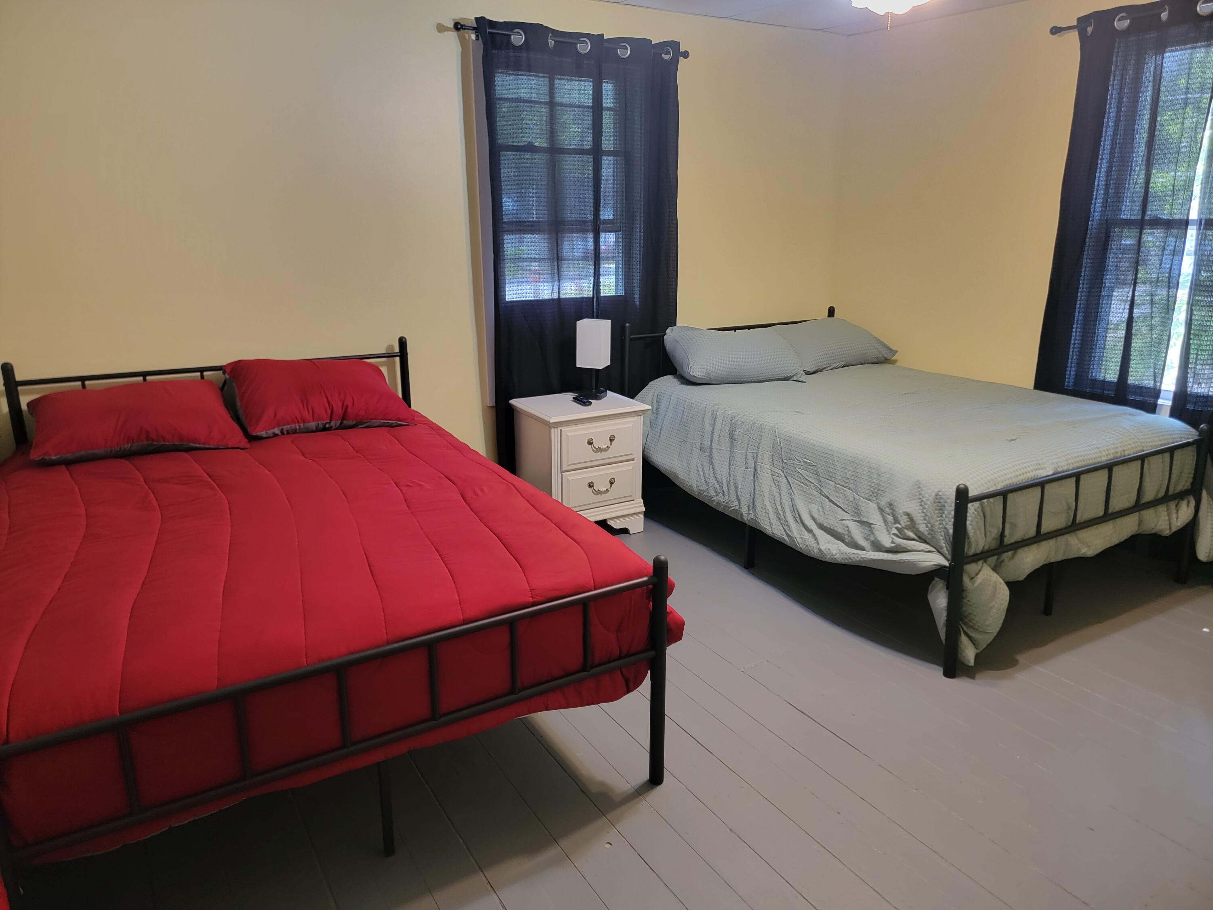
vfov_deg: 56.8
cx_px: 606
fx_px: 841
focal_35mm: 24
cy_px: 455
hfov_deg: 71.6
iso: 320
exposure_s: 1/40
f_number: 1.8
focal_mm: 6.7
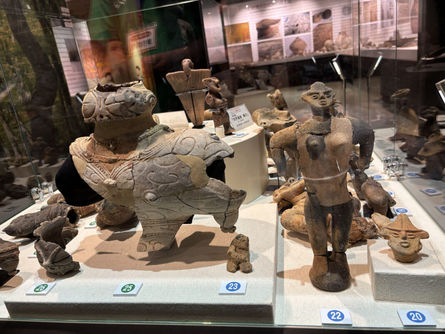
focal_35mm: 26
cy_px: 167
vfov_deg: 53.1
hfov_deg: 67.3
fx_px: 334
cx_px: 222
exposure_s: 1/53
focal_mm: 5.96
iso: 125
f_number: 1.6
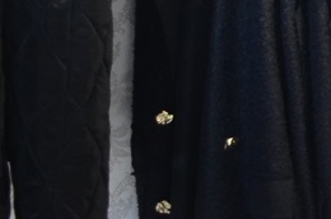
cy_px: -285
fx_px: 1431
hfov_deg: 10.9
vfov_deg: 8.1
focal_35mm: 156
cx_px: 836
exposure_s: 1/60
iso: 640
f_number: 4
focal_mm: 18
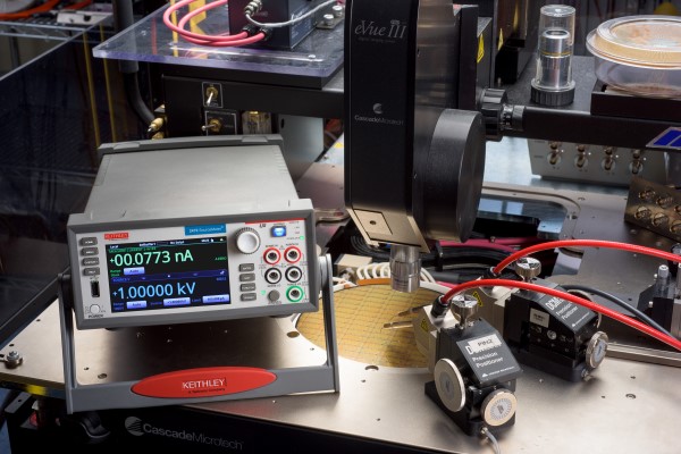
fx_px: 1135
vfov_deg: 22.6
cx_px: 340
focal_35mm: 60
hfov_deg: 33.4
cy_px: 227
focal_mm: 60
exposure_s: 1/100
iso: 200
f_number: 16
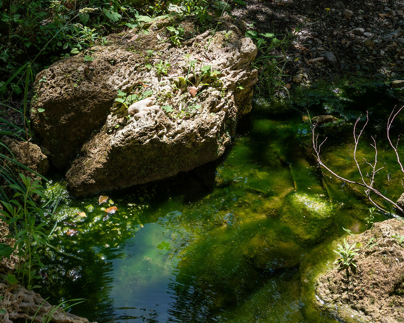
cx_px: 101
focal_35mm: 46
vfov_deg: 32.7
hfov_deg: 39.3
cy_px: 148
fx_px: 550
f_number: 10
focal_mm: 18
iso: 100
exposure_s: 1/200
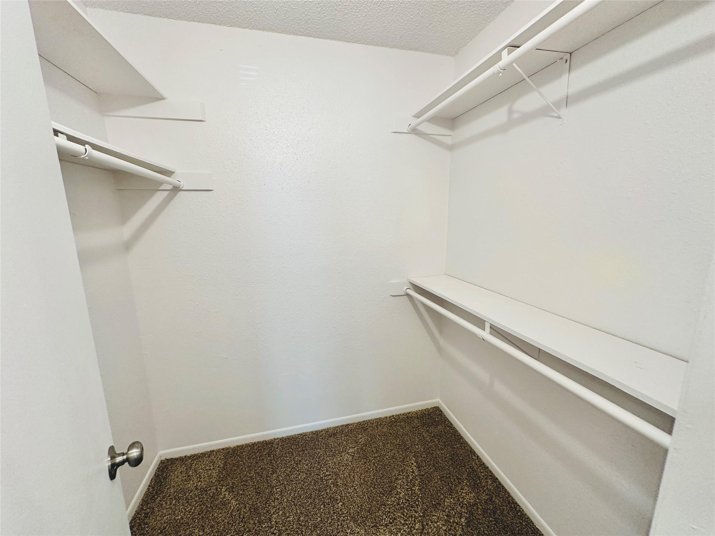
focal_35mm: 14
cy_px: 268
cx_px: 358
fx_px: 289
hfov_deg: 102.1
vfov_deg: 85.7
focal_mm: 2.22
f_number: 2.2
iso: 160
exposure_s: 1/60
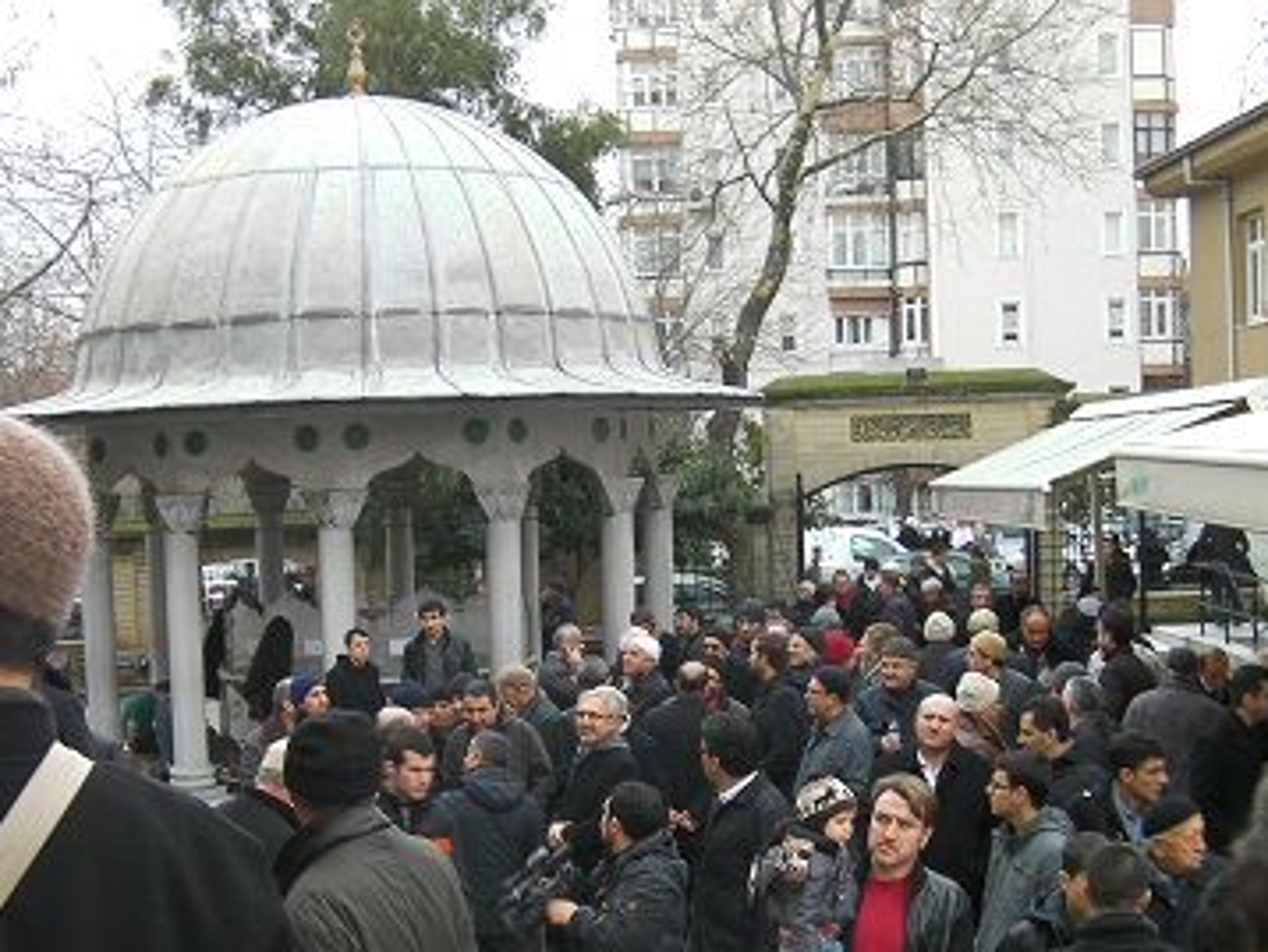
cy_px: 568
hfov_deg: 36.1
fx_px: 1943
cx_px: 602
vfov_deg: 27.5
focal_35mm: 53
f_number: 3.5
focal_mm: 6.8
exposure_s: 1/34.5
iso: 50
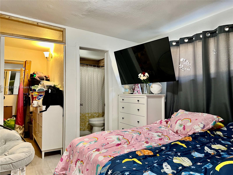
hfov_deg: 67.3
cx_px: 116
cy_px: 88
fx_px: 175
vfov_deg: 53.1
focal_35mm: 26
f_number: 1.5
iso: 250
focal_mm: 5.7
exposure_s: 1/60
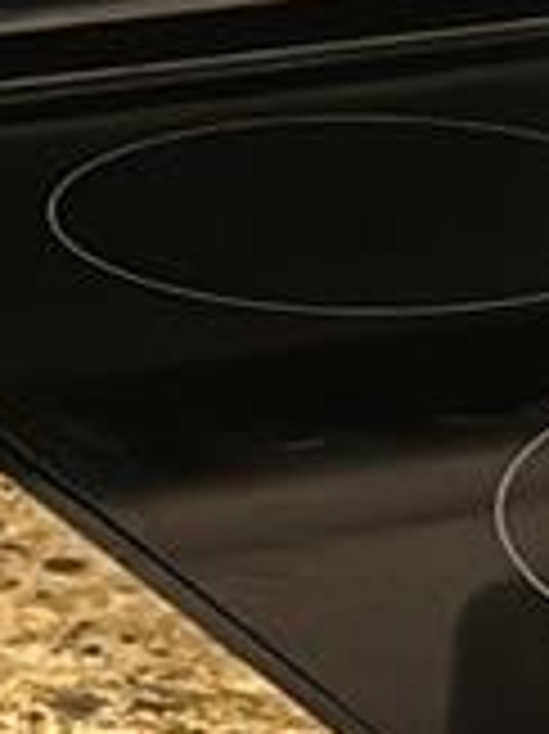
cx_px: 621
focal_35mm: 354
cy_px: -793
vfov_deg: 5.5
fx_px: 7496
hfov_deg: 4.2
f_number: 1.78
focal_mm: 6.86
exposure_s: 1/40
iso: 500
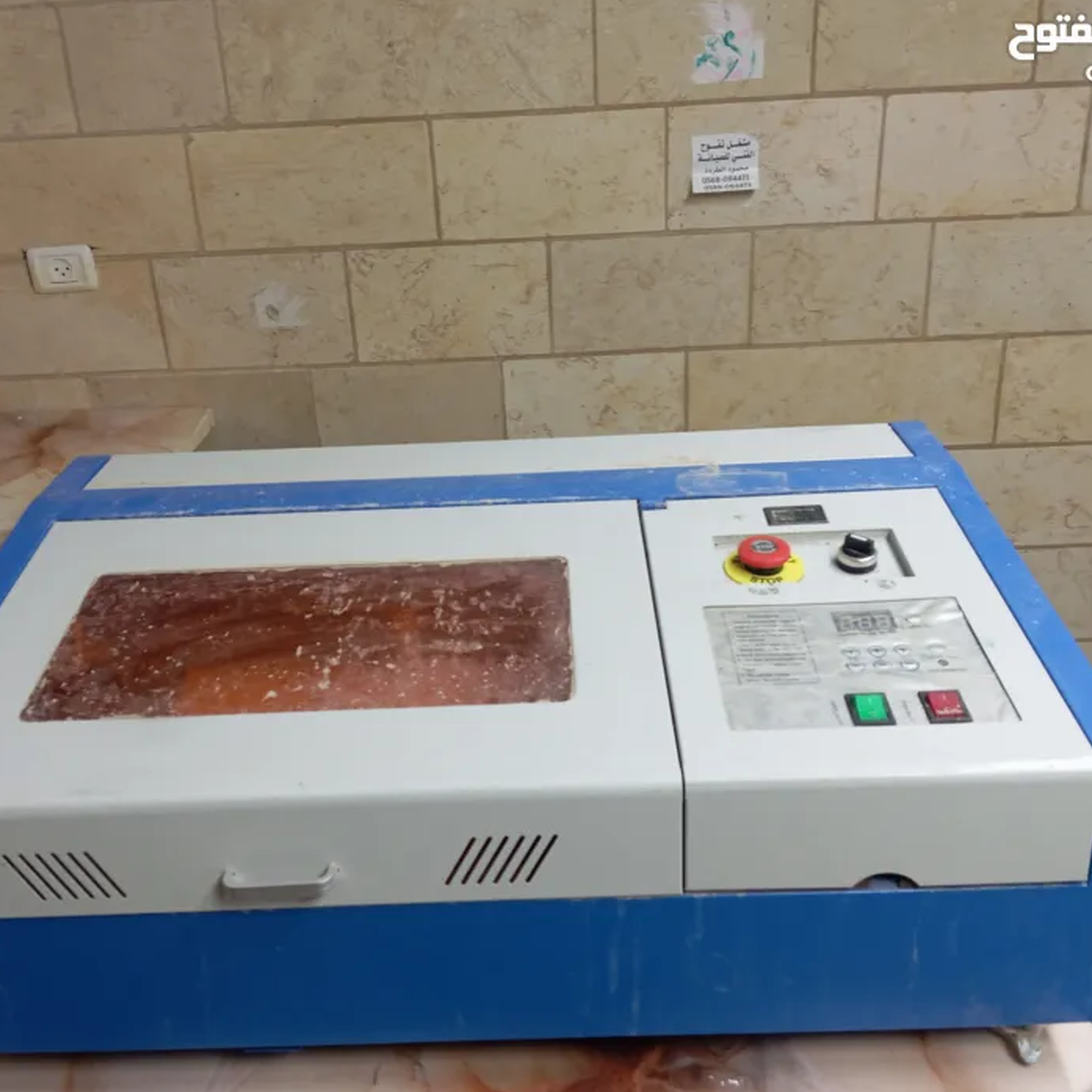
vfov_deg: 48.4
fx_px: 1213
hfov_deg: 48.4
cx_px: 526
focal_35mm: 34
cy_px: 536
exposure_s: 1/33.3
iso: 270
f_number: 1.8
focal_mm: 4.22
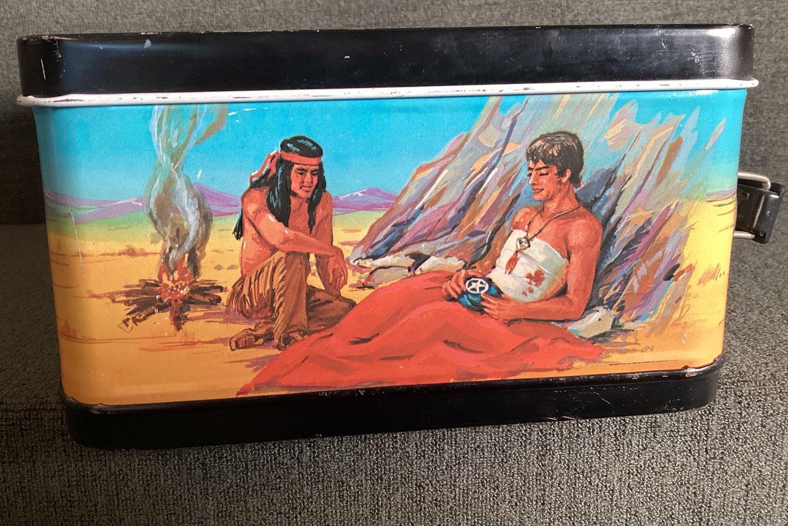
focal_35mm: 33
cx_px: 385
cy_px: 230
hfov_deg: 57.2
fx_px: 722
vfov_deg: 39.9
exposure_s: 1/60
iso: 125
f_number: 2.4
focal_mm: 3.3
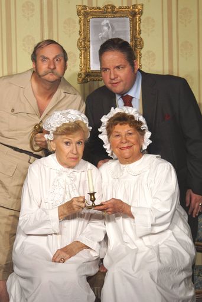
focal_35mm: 180
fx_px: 1513
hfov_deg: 7.6
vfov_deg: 11.4
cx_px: 101
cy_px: 151
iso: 125
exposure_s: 1/200
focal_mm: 120
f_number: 4
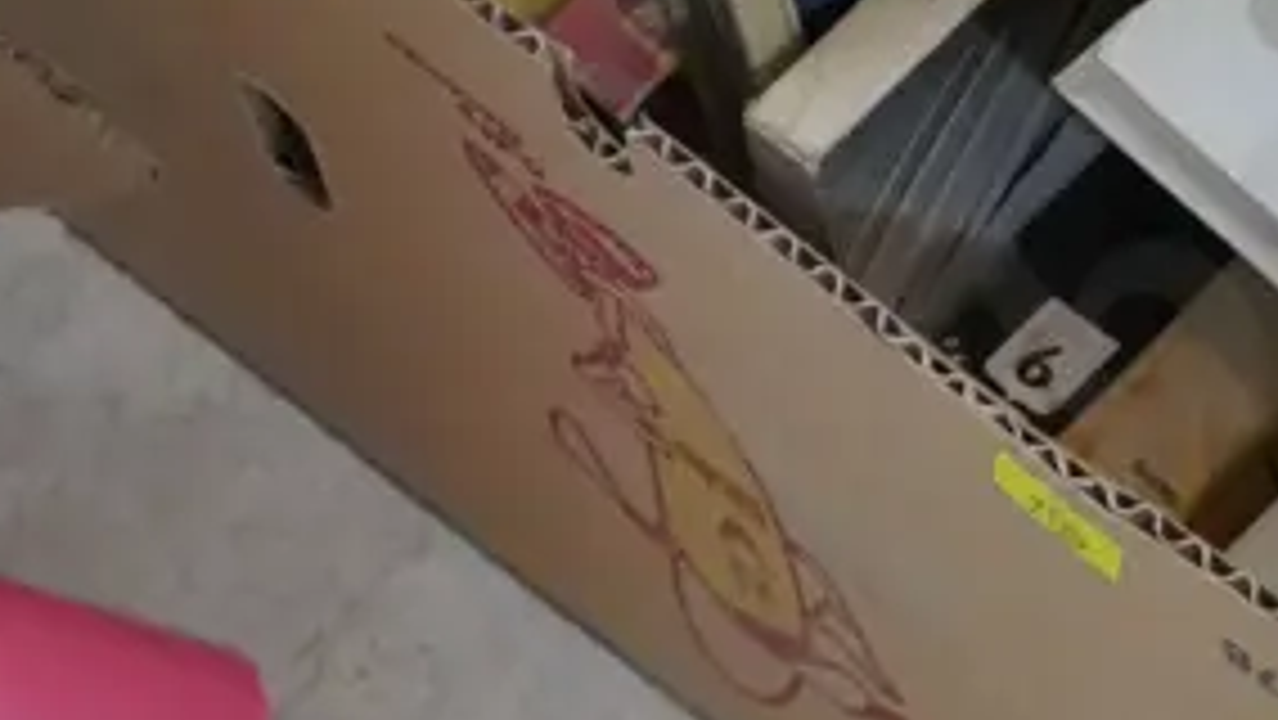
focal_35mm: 212
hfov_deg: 9.8
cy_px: -331
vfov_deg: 5.7
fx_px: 7187
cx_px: 2056
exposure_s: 1/30
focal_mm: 27
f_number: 5.3
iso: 3200
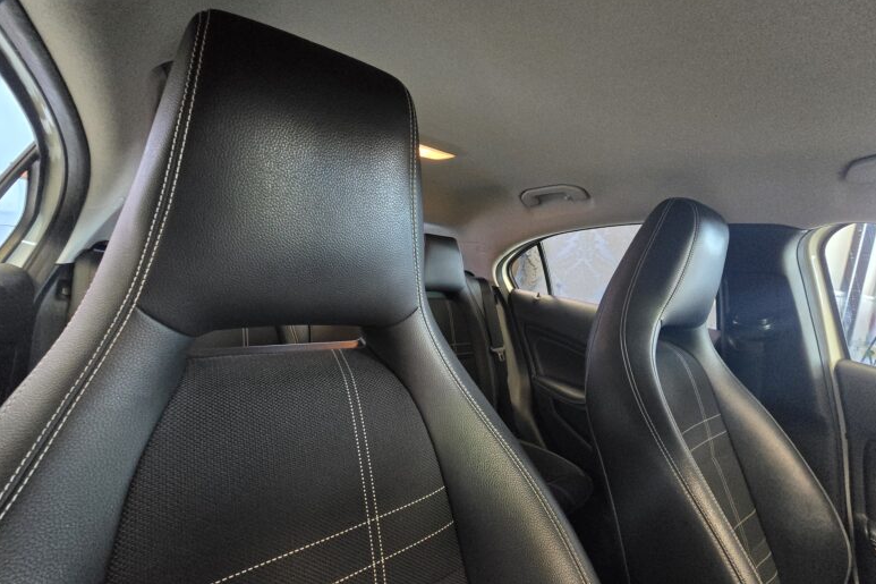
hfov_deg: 104.2
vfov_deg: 81.1
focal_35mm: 14
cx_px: 449
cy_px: 308
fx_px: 341
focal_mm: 2.2
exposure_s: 1/50
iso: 1600
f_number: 2.2
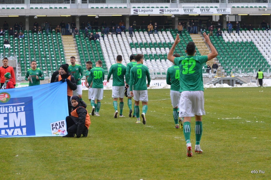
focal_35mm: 105
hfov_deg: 19.5
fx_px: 789
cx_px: 136
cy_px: 90
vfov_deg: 13.0
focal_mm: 70
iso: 100
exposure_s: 1/100
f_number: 5
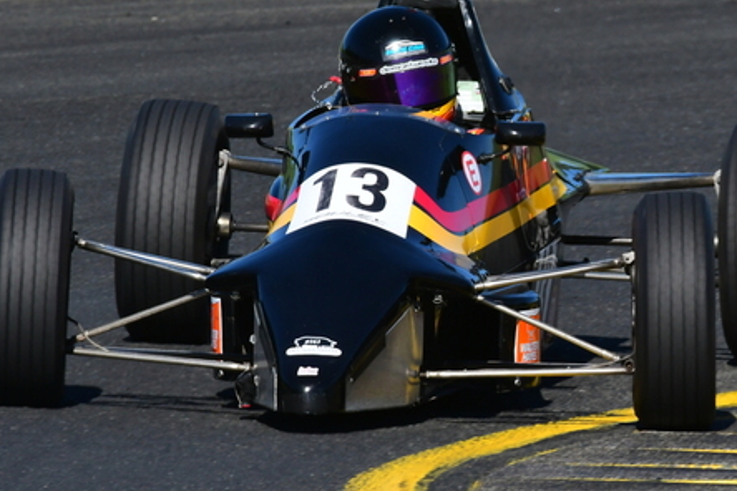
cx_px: 603
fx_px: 27676
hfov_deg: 1.5
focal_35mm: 1352
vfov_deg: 1.0
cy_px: 112
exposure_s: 1/640
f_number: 13
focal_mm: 500
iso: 500
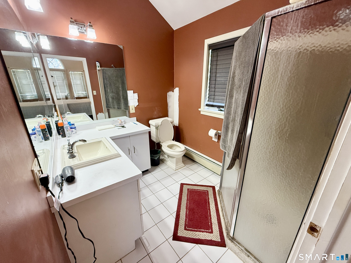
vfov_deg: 85.7
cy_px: 132
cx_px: 176
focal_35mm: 14
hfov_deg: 102.1
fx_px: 142
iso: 250
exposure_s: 1/120
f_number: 2.2
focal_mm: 2.22
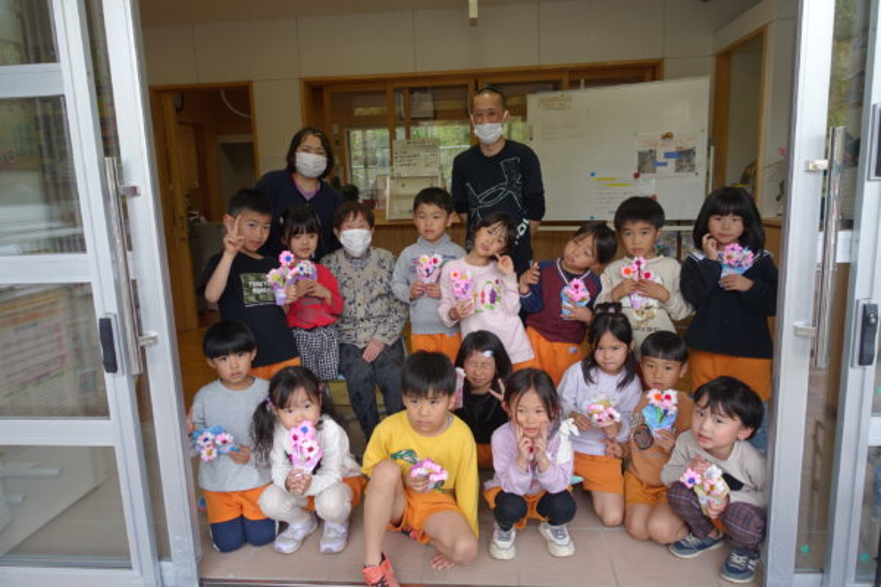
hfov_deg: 73.7
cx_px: 440
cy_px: 294
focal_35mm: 24
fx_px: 587
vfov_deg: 53.1
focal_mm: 8.8
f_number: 2.8
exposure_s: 1/160
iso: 125
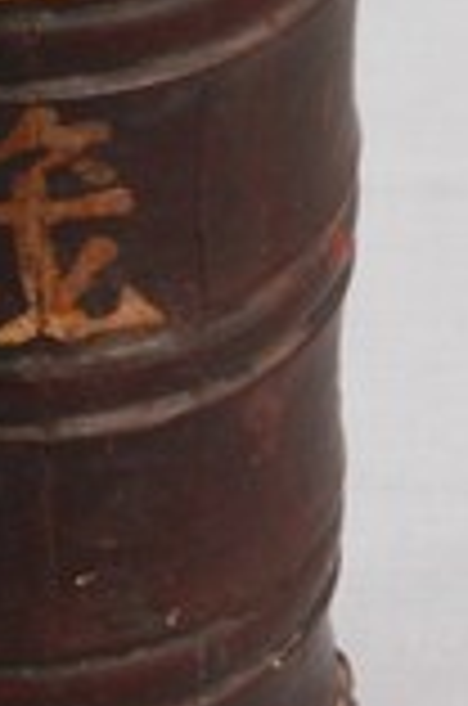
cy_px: 58
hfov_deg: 3.2
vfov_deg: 4.8
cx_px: -7
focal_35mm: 429
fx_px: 8402
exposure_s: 1/5
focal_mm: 70
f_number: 8
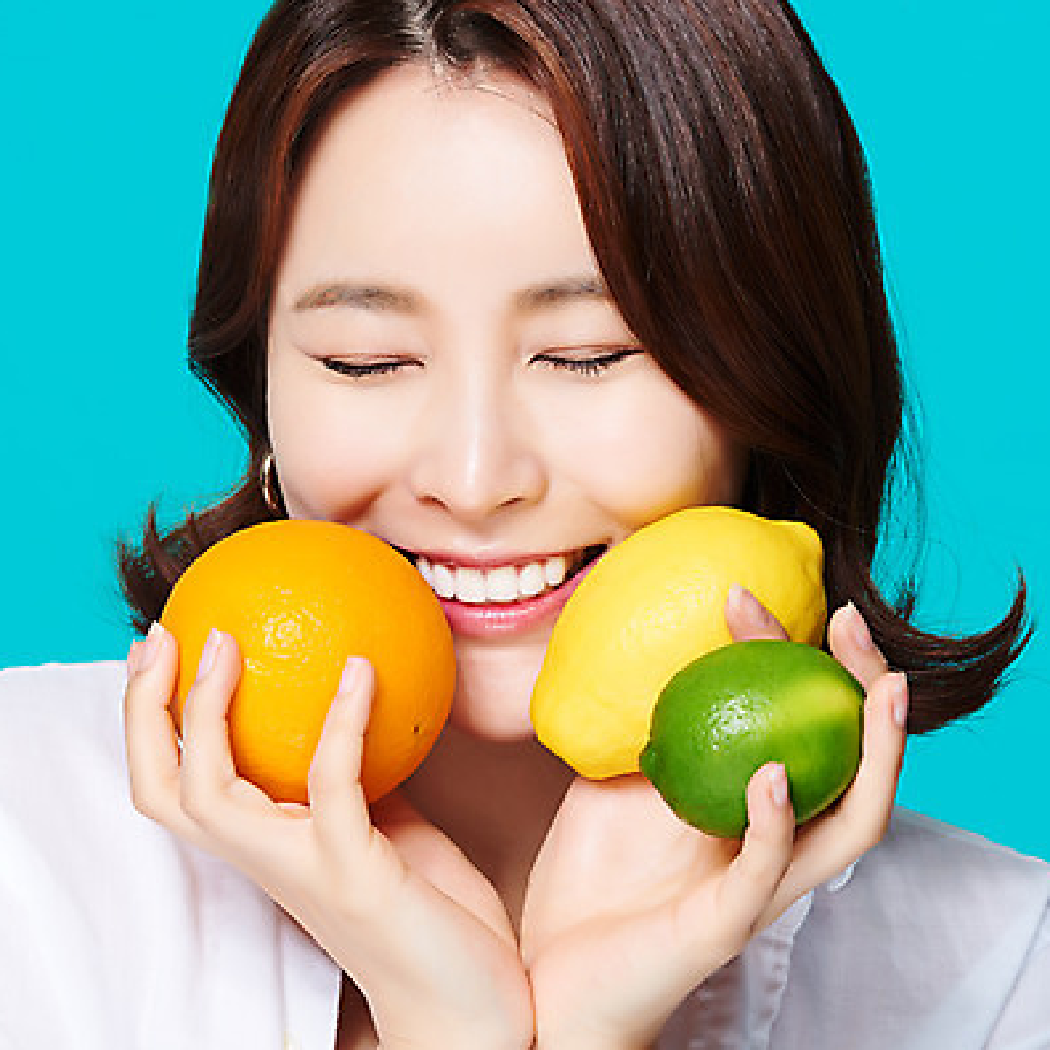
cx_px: 314
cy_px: 522
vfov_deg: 12.9
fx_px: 4633
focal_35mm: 135
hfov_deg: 12.9
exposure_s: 1/125
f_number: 16
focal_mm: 105
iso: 64
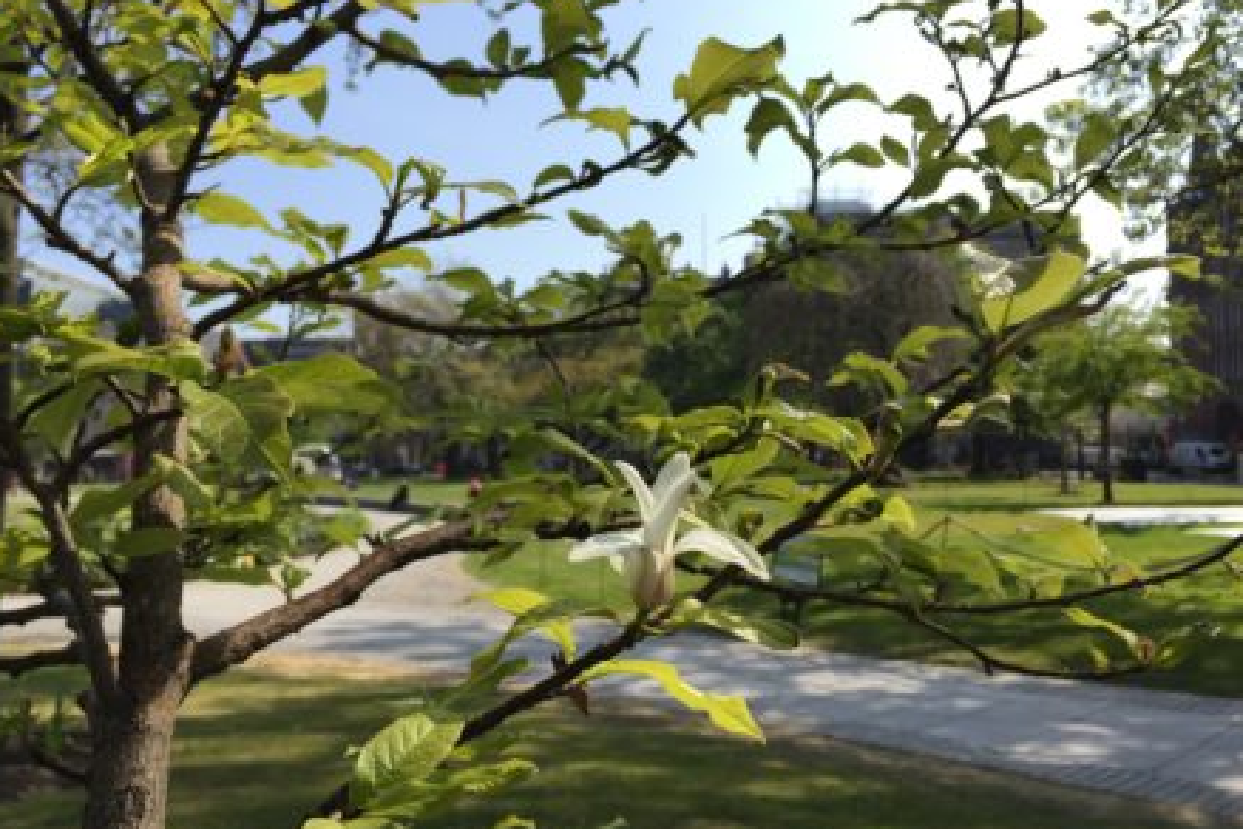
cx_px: 610
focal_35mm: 31
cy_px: 397
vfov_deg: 42.3
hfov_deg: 60.3
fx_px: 1070
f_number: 2.2
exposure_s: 1/1199
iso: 32
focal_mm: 4.15
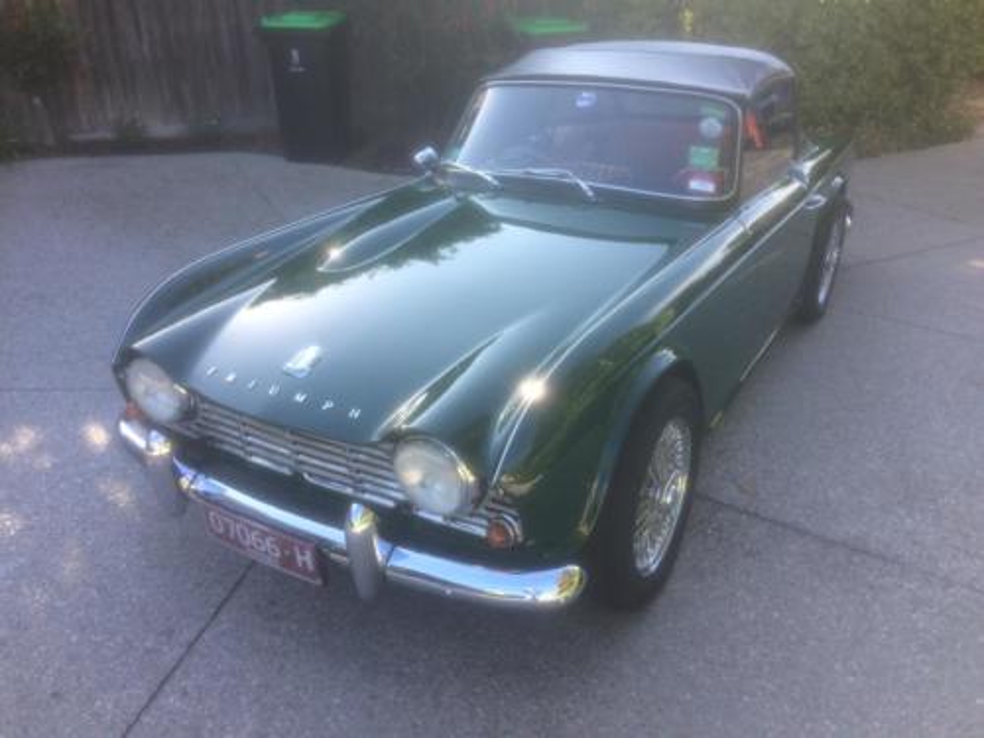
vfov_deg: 48.2
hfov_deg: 61.7
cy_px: 369
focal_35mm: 29
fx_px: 824
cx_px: 492
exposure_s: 1/182
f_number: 2.2
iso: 32
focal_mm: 4.15
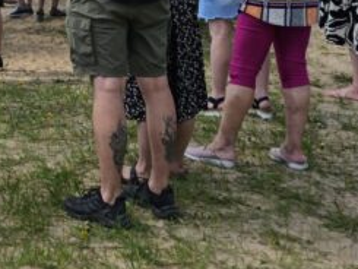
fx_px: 993
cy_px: -79
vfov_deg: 14.8
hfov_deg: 18.8
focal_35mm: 96
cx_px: -123
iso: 10
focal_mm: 6.3
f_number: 1.7
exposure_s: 1/242
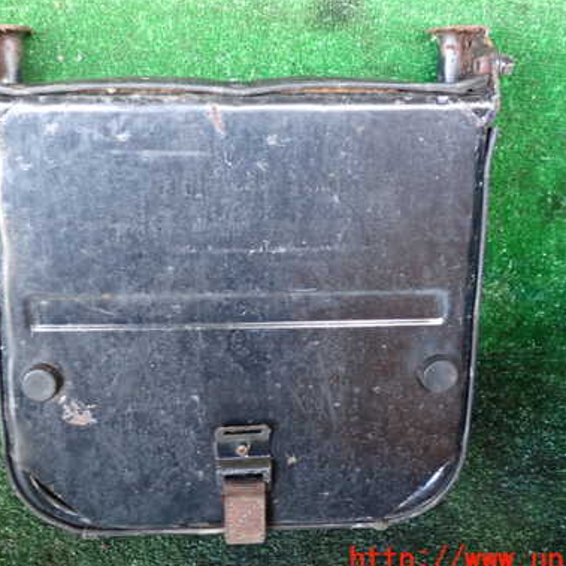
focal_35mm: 42
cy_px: 243
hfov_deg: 39.9
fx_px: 777
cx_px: 239
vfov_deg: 39.9
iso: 320
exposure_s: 1/30
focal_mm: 5.4
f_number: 2.3
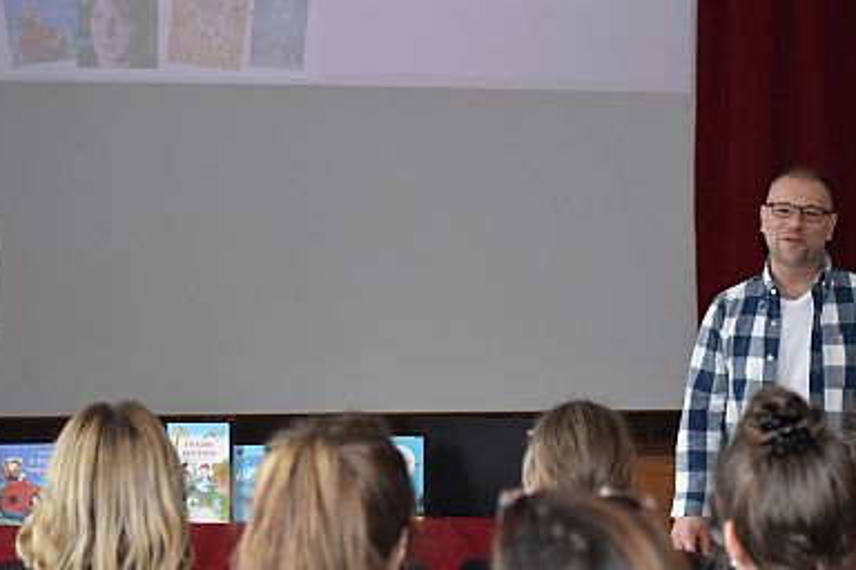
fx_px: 4161
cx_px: 450
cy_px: 368
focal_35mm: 175
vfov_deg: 7.8
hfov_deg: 11.7
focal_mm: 70
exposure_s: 1/125
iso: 1400
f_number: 4.5
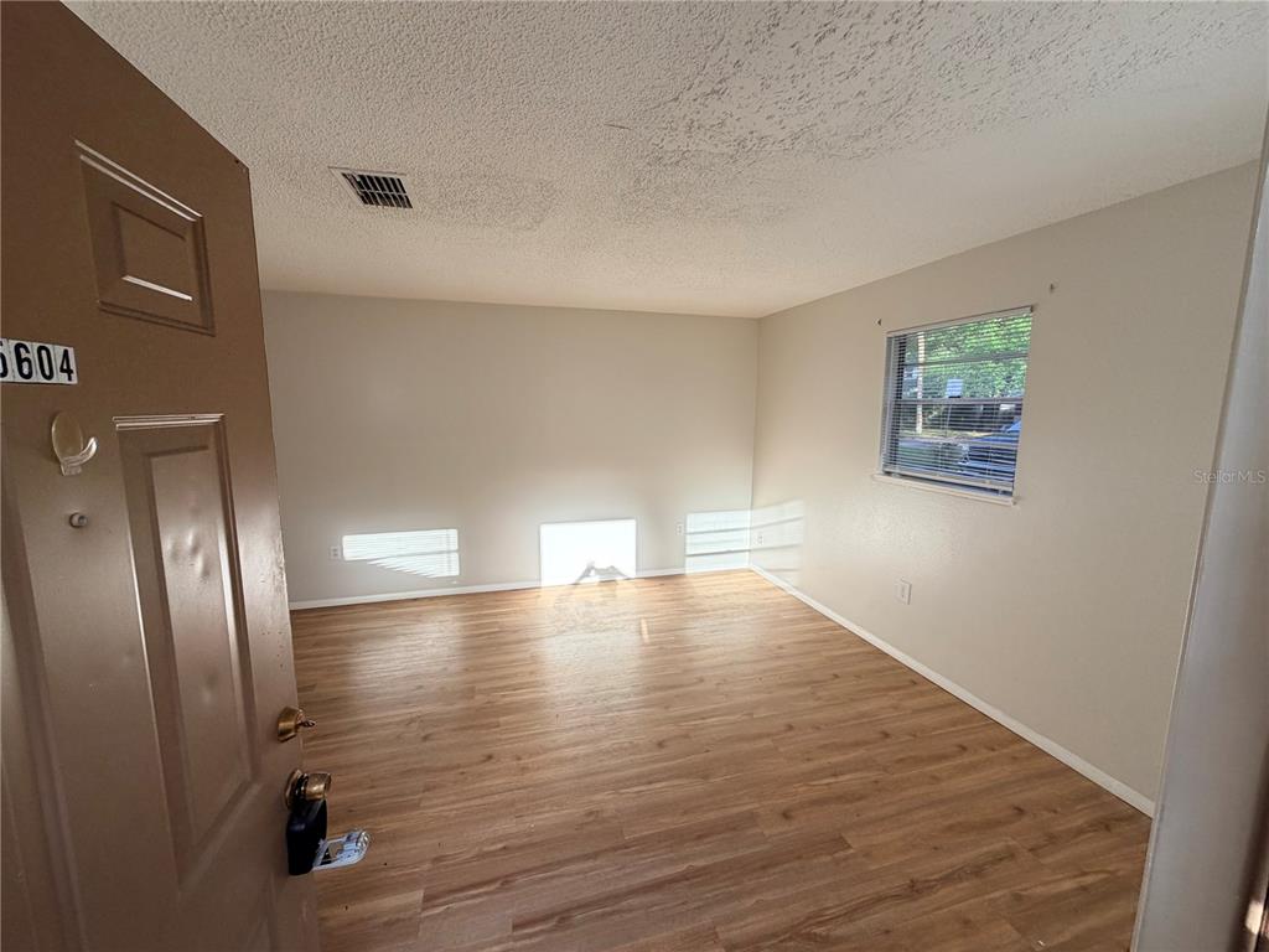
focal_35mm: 14
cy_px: 476
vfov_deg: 85.7
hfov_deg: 102.1
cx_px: 634
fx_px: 513
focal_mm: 2.22
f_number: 2.2
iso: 64
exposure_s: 1/232
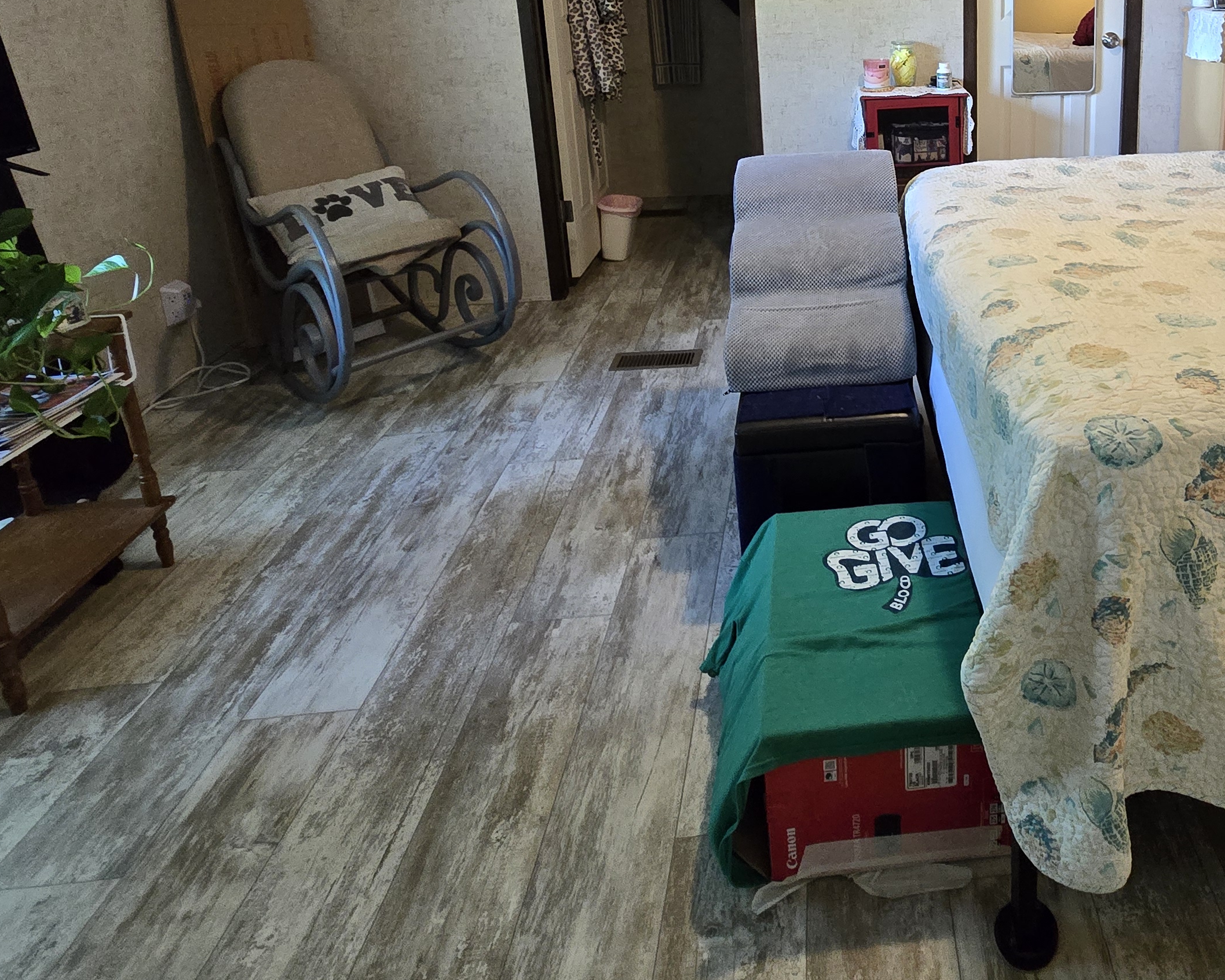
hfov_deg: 66.2
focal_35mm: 24
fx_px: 870
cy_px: 184
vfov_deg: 54.4
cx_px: 911
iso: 800
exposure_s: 1/60
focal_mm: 2.2
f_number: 2.2
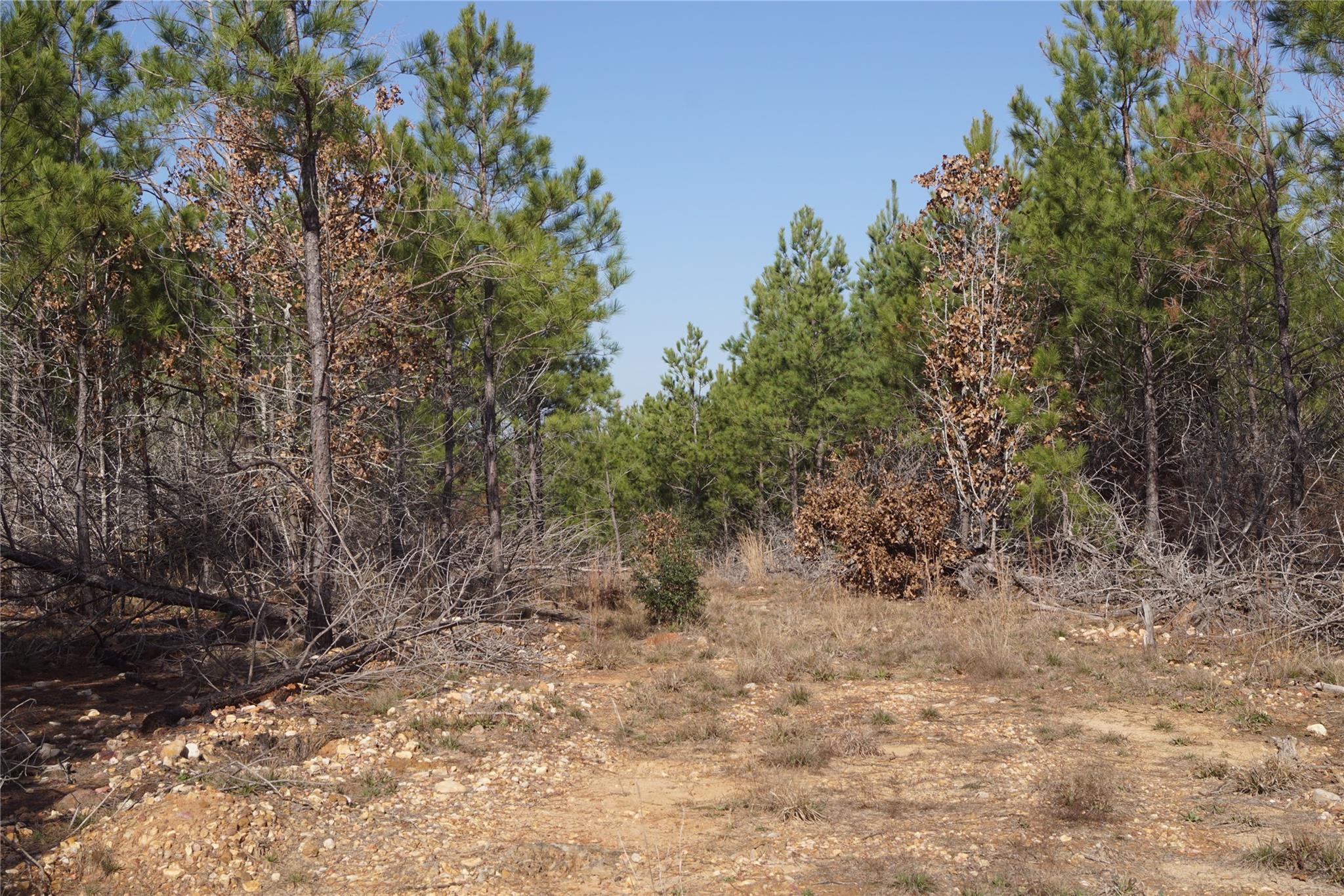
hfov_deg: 43.6
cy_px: 448
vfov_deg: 29.9
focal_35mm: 45
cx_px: 672
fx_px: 1680
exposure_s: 1/160
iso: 100
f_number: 10
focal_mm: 30
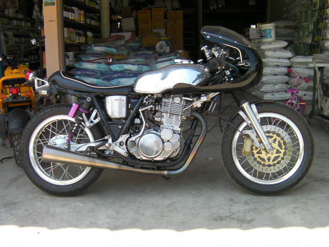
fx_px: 361
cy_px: 124
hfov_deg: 49.0
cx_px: 164
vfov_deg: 37.7
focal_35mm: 38
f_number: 3.5
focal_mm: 6.8
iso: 50
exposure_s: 1/108
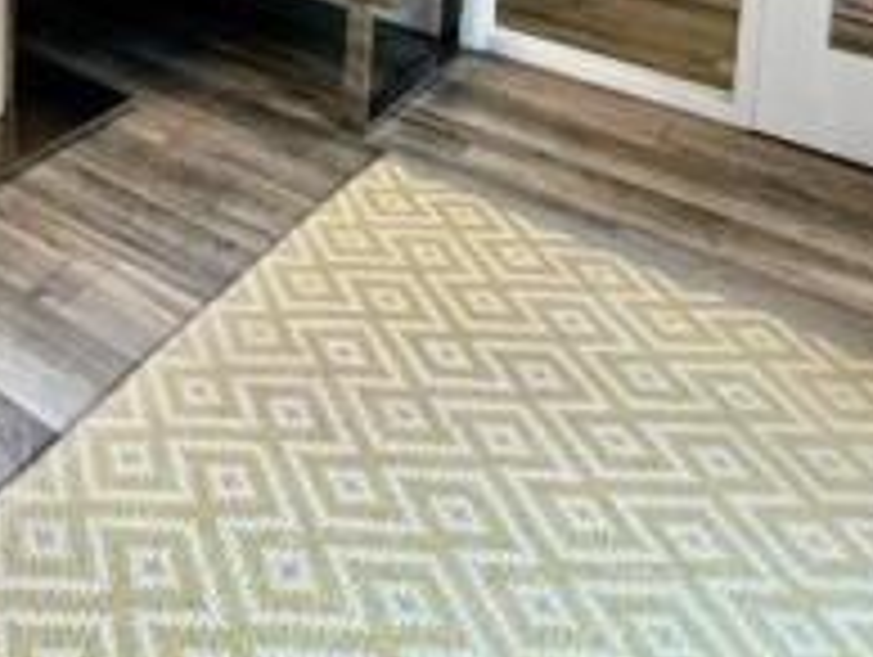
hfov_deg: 45.8
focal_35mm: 39
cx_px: 200
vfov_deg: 27.3
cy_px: -299
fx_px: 985
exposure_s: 1/50
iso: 400
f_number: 1.8
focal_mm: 1.57
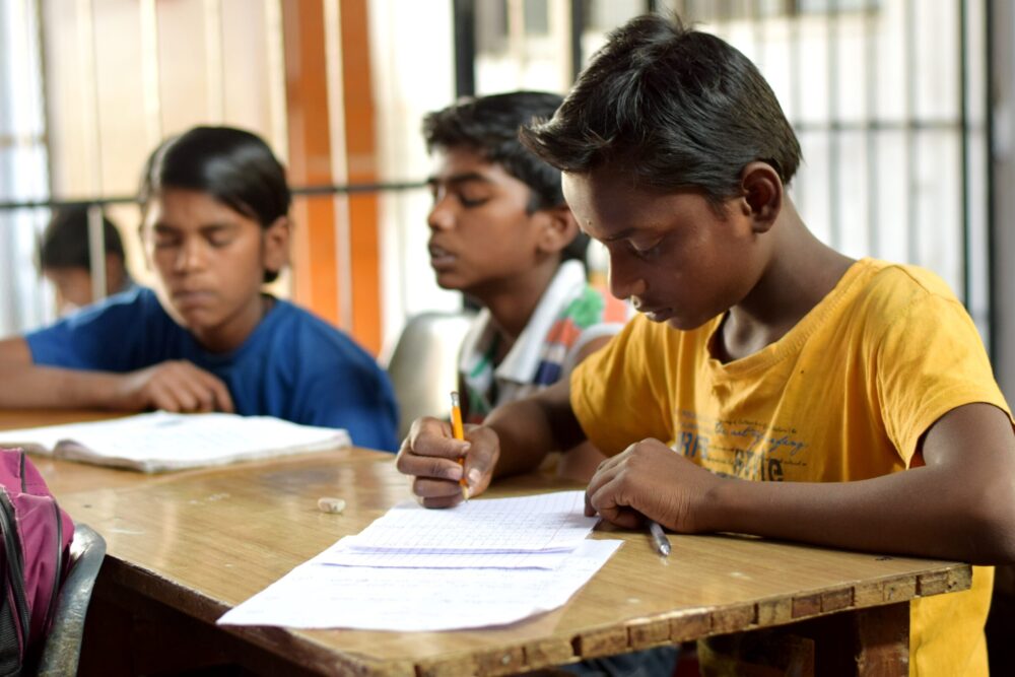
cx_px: 508
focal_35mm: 75
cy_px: 338
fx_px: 2115
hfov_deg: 27.0
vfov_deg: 18.2
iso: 800
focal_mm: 50
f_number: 2.8
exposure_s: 1/60
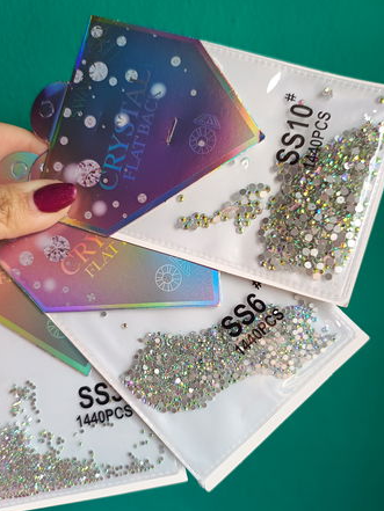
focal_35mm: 29
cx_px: 193
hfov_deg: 48.2
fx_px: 429
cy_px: 278
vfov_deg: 61.5
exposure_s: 1/100
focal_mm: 5.89
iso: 141
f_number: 1.4
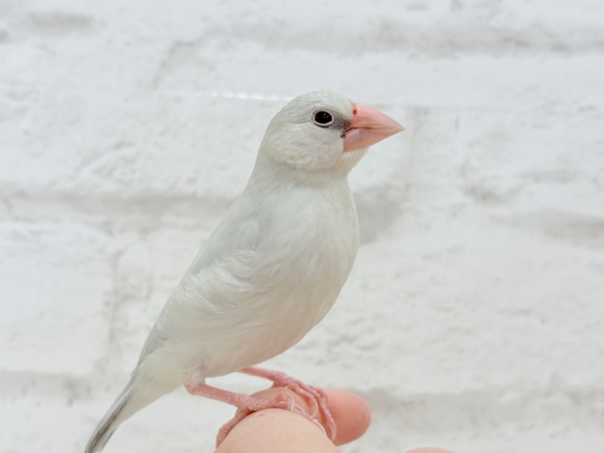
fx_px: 907
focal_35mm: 52
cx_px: 302
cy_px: 226
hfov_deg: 36.8
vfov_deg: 28.0
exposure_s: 1/100
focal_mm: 5.96
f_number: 1.6
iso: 64
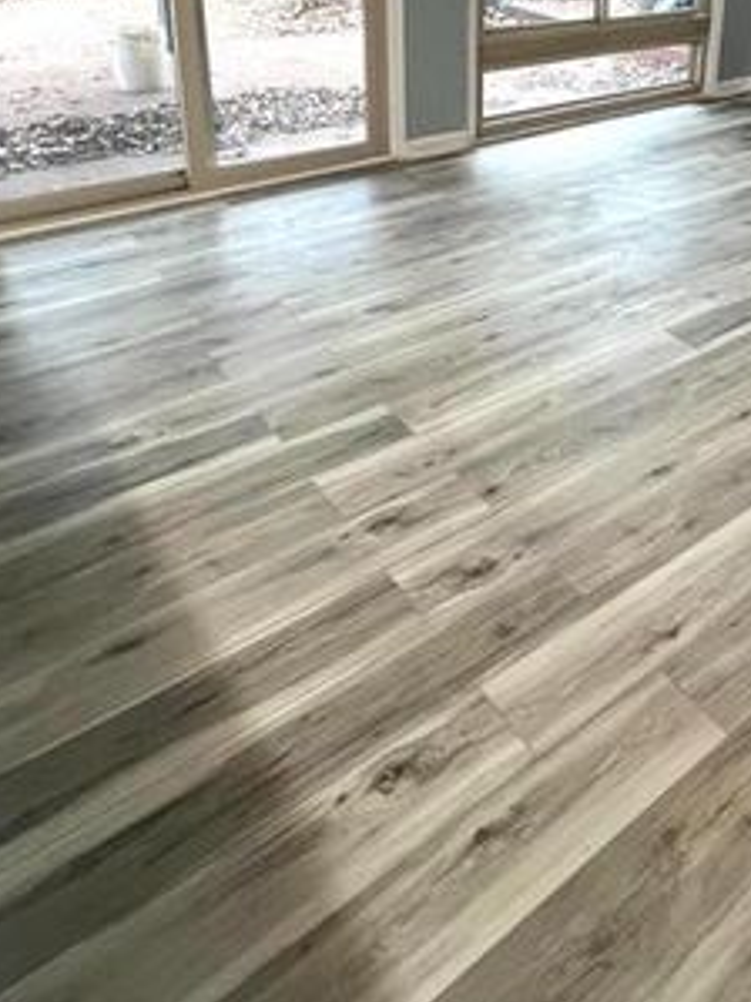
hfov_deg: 45.8
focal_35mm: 29
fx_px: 839
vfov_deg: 56.0
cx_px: 597
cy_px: 163
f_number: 1.8
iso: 200
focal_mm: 1.57
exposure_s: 1/120
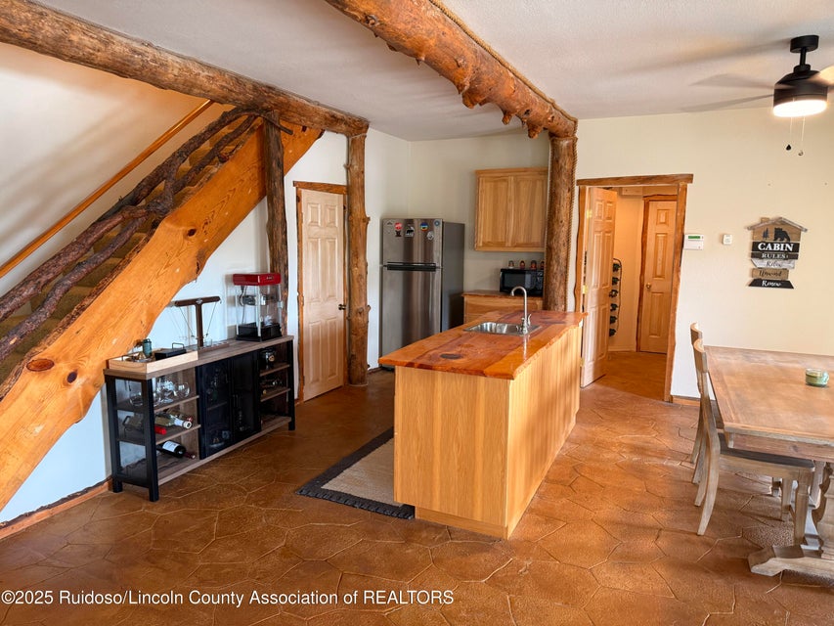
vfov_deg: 56.8
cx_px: 417
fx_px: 578
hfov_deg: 71.6
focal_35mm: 24
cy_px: 313
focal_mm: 6.76
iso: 250
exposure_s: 1/60
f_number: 1.78
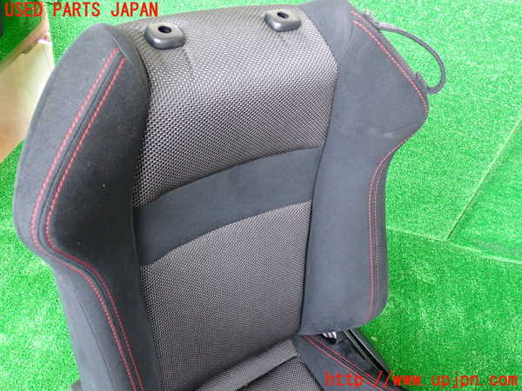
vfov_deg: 46.8
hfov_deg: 60.0
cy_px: 196
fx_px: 452
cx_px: 261
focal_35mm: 30
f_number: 2.3
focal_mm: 5.4
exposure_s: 1/50
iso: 500
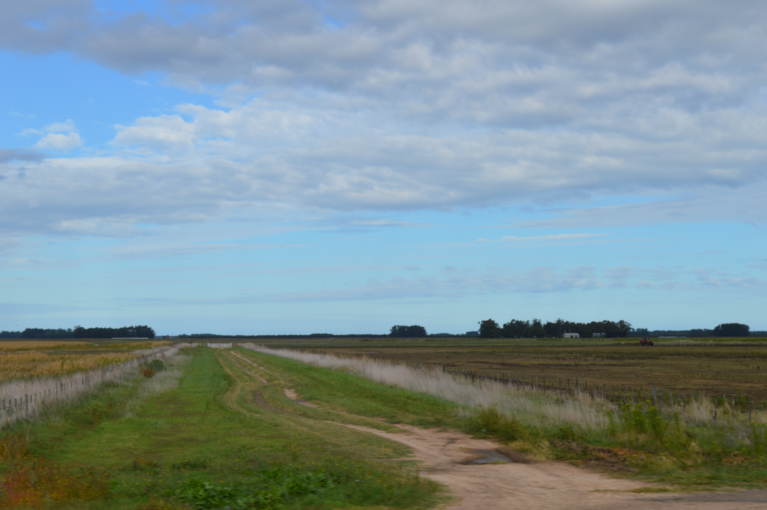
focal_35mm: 72
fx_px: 1533
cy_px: 255
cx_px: 384
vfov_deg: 18.9
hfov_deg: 28.1
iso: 100
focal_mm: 48
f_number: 9
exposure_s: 1/320
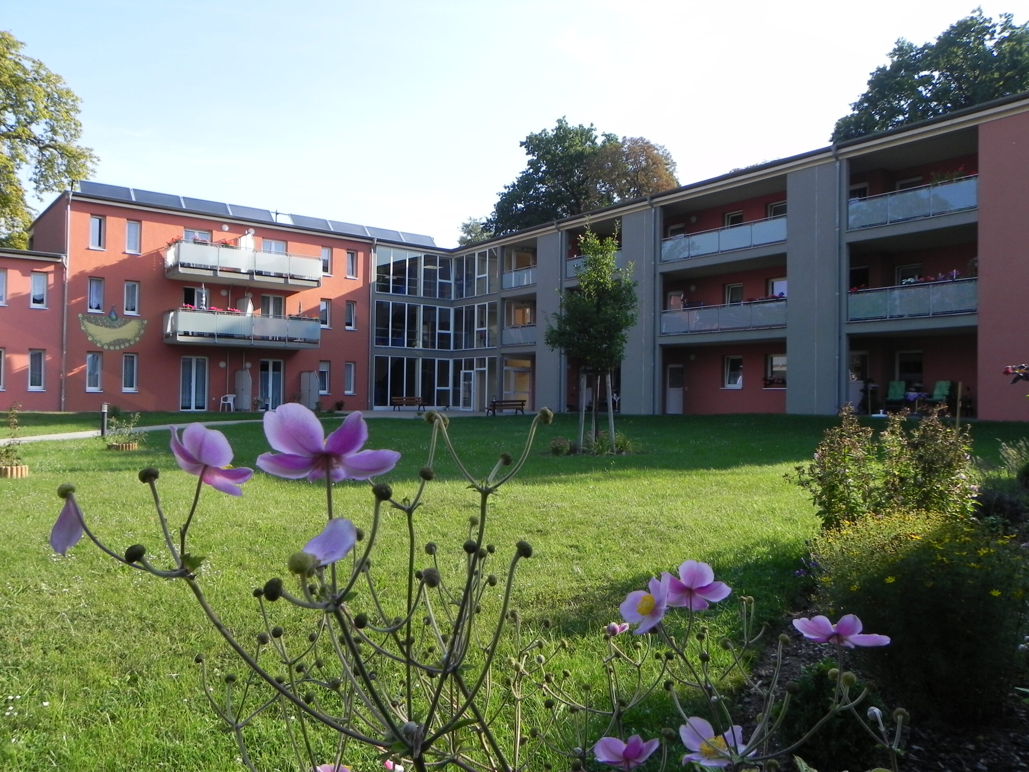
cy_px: 386
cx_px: 514
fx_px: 773
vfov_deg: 53.1
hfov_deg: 67.3
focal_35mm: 26
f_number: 5.6
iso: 160
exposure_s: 1/268
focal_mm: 4.6
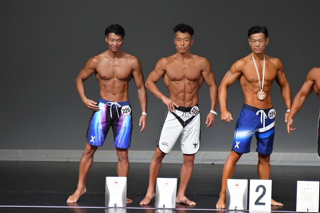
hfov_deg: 5.5
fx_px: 3351
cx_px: 160
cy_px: 106
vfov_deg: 3.6
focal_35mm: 377
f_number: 5.6
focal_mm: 250
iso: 5000
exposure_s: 1/400
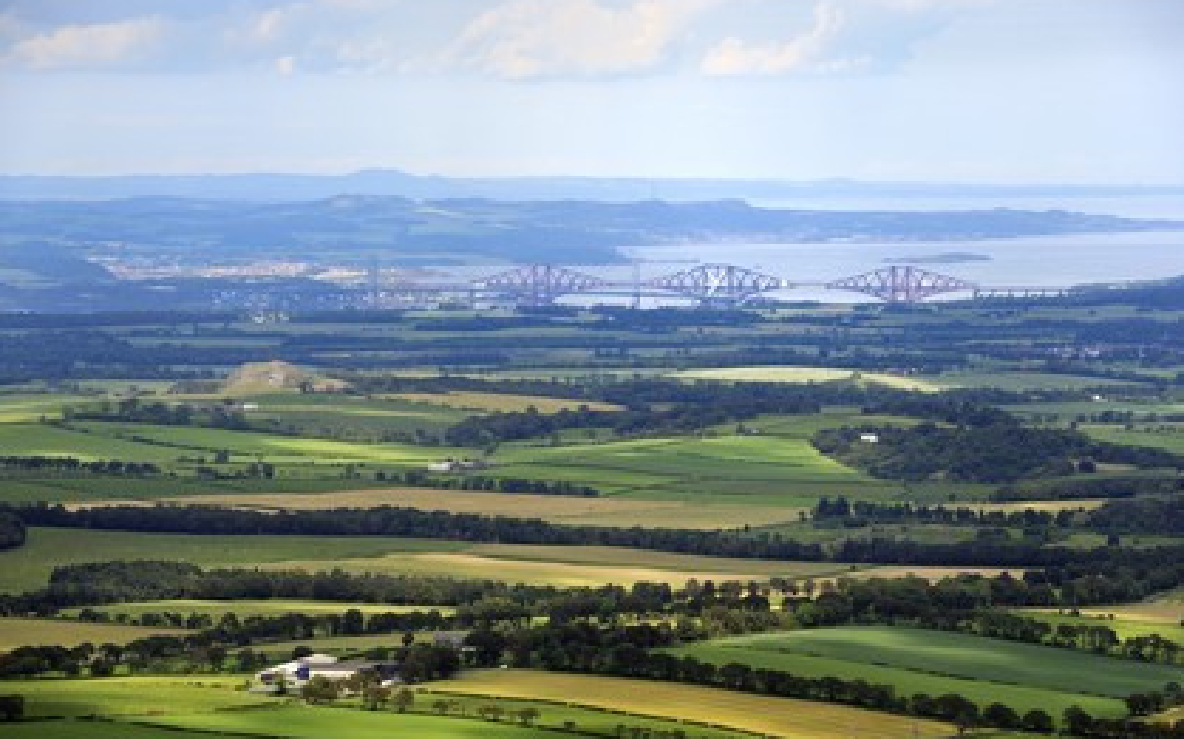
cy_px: 365
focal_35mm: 205
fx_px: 6613
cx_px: 593
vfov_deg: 6.4
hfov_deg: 10.2
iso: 400
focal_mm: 200
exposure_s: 1/800
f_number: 10
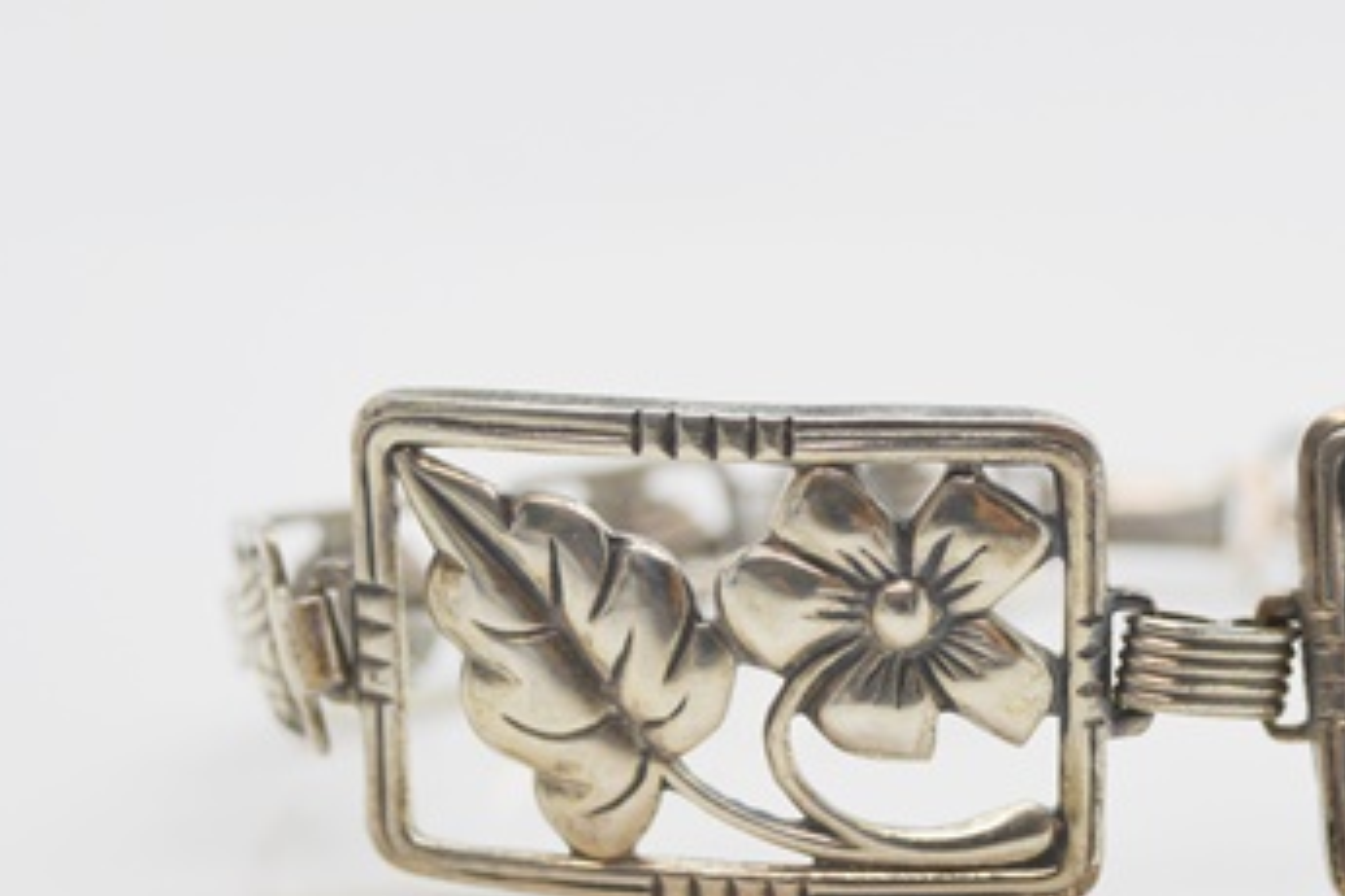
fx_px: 2727
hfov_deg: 27.6
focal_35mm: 73
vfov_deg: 18.7
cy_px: 526
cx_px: 834
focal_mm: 28
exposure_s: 1/125
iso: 200
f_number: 5.6
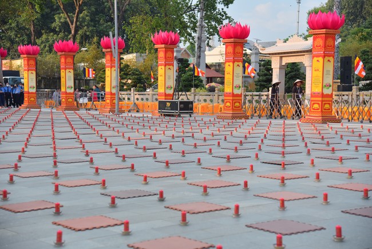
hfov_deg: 28.8
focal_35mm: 70
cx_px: 186
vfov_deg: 19.5
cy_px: 124
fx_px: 724
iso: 125
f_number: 4.5
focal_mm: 70
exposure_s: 1/500
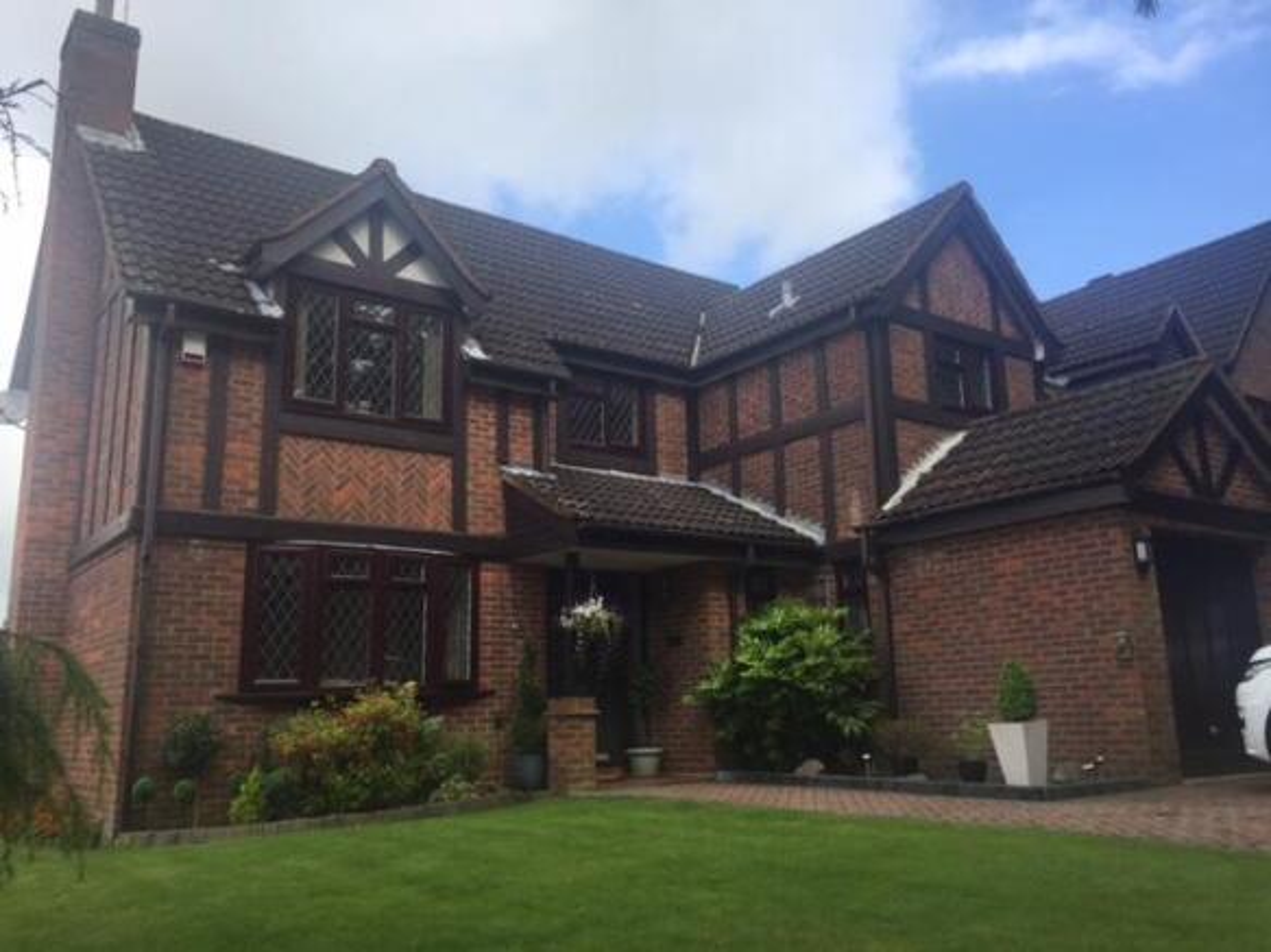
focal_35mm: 29
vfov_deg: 48.2
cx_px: 636
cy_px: 476
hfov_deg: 61.7
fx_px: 1065
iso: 32
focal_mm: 4.15
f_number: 2.2
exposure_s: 1/824
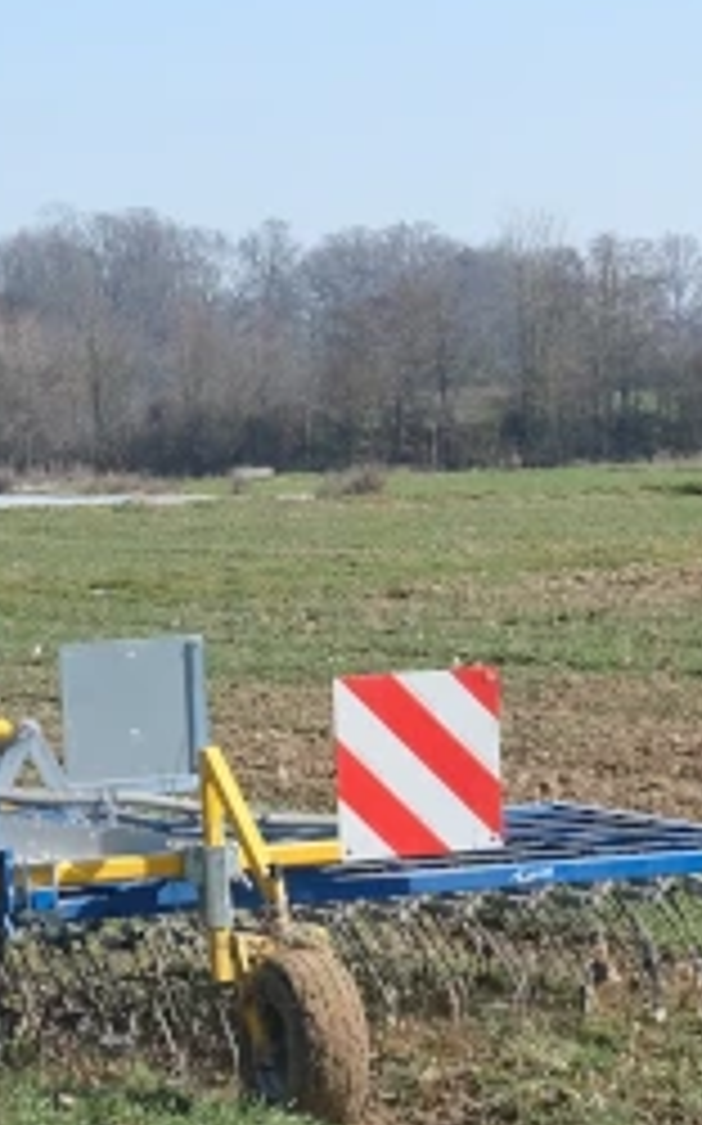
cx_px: 292
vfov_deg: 14.6
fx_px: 4352
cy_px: 945
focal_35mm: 142
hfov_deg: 9.2
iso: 320
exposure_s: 1/600
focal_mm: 19.6
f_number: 5.6
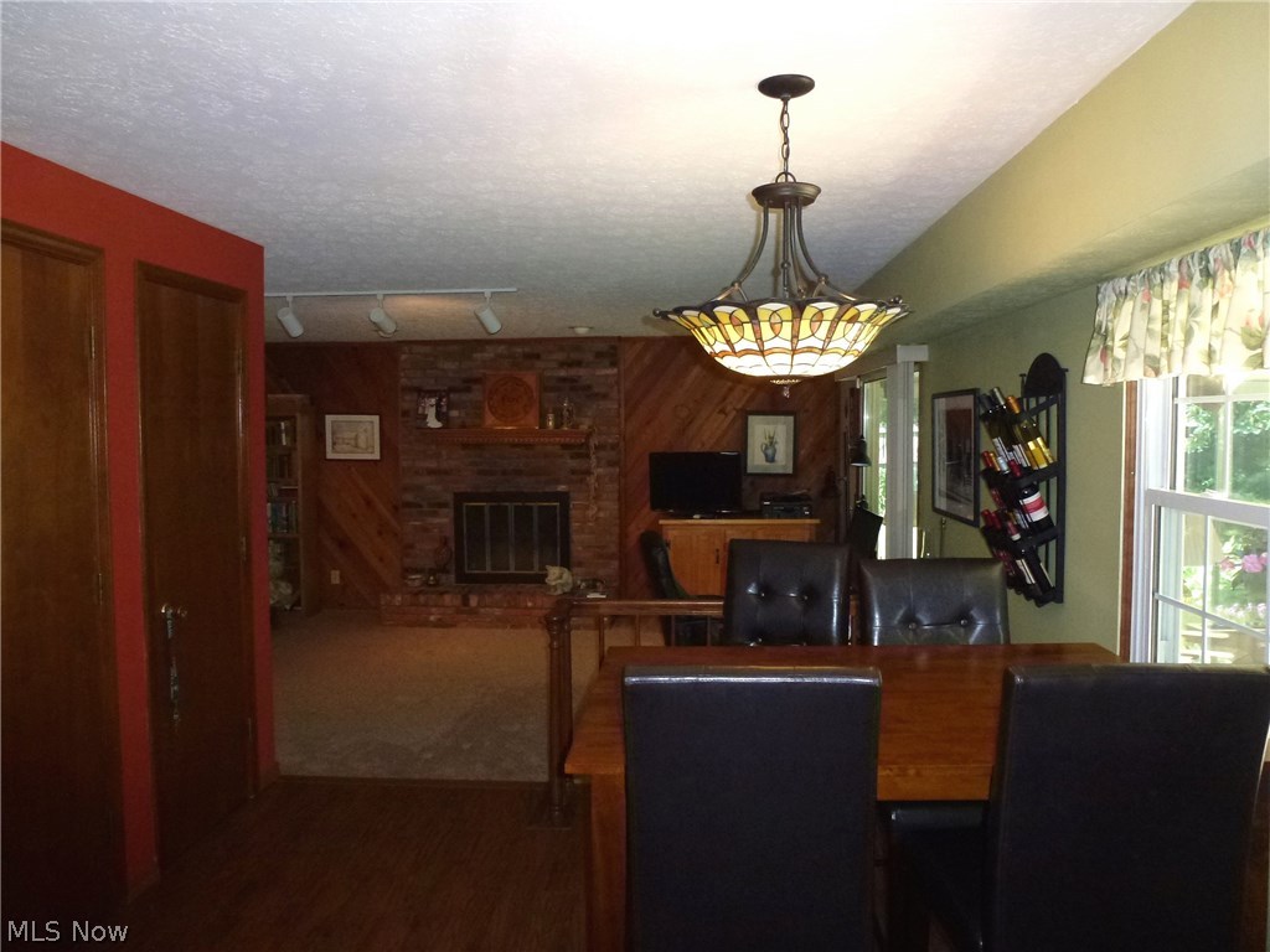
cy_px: 476
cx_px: 635
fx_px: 881
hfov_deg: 71.6
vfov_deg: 56.8
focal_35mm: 24
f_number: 3.3
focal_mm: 4.3
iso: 400
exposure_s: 1/60
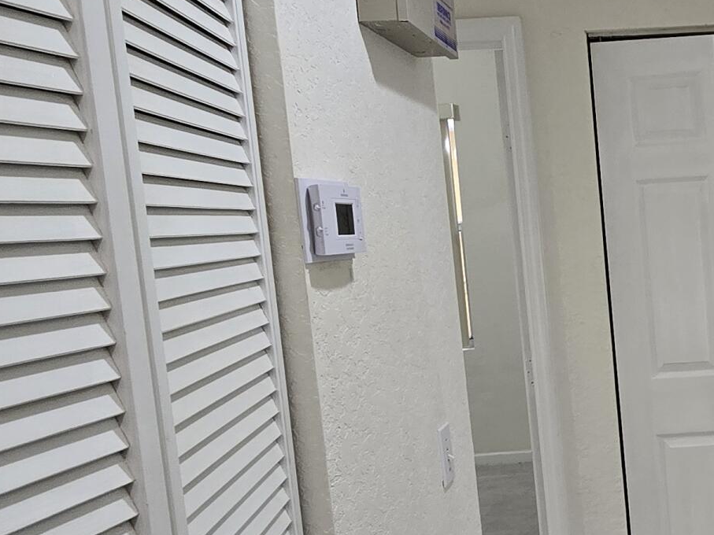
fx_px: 887
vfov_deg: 33.5
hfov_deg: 36.5
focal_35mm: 43
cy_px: 320
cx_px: 799
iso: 100
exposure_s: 1/60
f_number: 2.2
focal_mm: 2.2
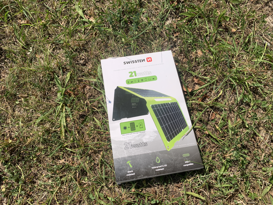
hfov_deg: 67.3
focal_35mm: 26
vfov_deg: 53.1
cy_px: 102
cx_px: 136
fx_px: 205
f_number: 1.8
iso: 25
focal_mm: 4.25
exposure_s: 1/2915
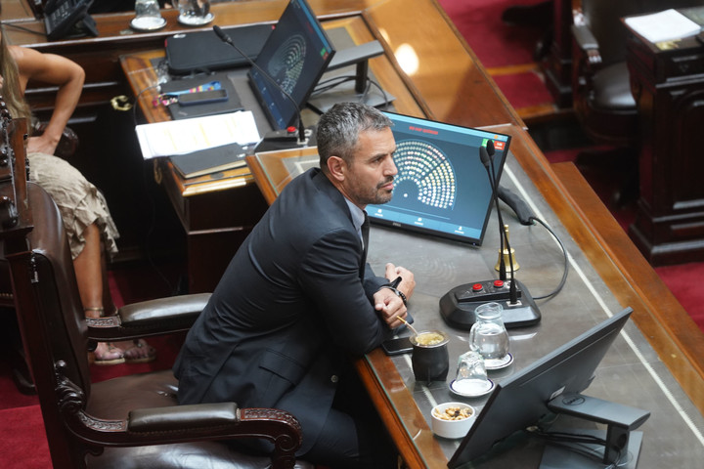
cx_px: 352
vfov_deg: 6.9
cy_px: 234
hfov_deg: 10.3
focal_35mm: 200
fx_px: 3911
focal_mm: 200
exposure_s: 1/100
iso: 3200
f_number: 4
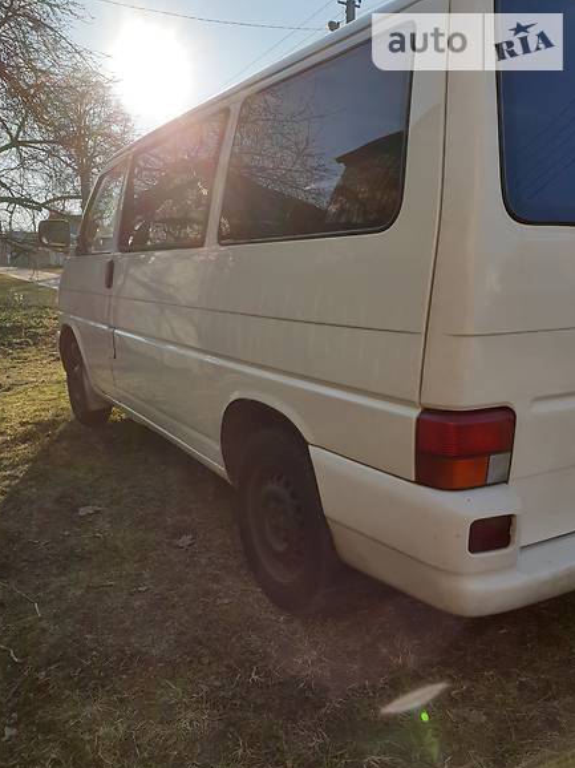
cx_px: 284
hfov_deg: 51.3
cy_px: 396
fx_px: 598
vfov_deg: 65.3
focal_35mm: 27
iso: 50
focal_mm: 4.3
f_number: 2.4
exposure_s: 1/880
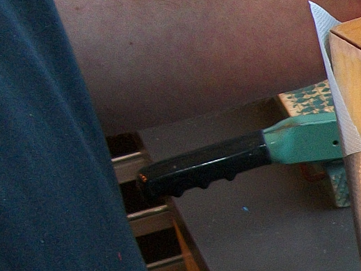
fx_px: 1272
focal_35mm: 122
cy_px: 351
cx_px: 625
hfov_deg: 14.4
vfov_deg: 11.8
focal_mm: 5.7
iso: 160
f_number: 2.9
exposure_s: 1/60
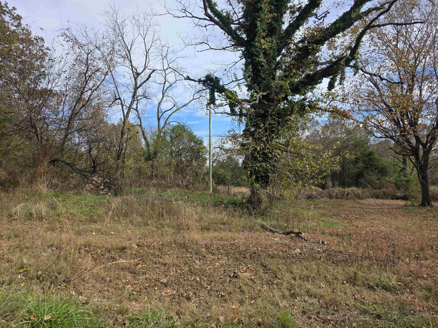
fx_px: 291
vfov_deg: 58.9
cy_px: 164
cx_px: 219
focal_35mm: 23
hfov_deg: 73.9
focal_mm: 6.3
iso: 80
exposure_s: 1/3255
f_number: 1.7
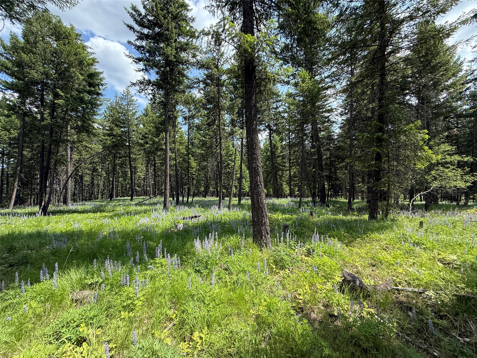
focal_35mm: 14
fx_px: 193
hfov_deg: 102.1
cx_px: 238
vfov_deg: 85.7
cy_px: 179
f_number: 2.2
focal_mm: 2.22
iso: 64
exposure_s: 1/672
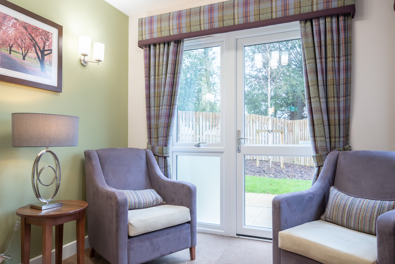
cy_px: 132
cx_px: 198
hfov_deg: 73.7
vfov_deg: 53.1
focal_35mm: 24
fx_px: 263
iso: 640
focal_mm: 24
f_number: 6.3
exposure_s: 1/50
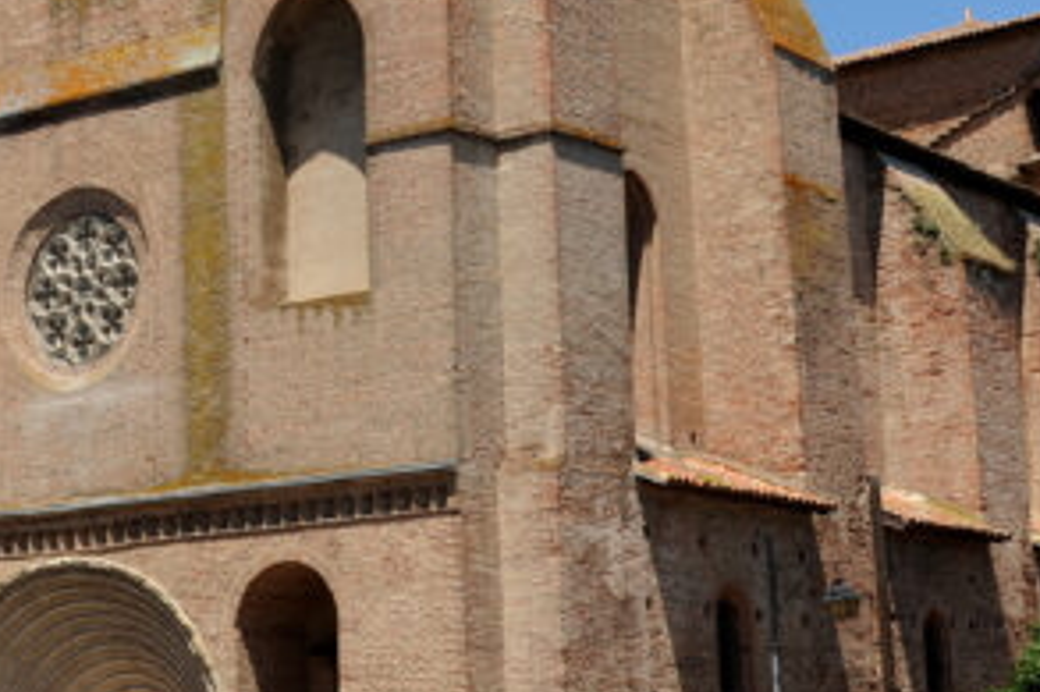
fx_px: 2483
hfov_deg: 23.5
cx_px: 284
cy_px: -41
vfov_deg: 15.5
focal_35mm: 86
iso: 200
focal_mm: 28
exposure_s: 1/400
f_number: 8
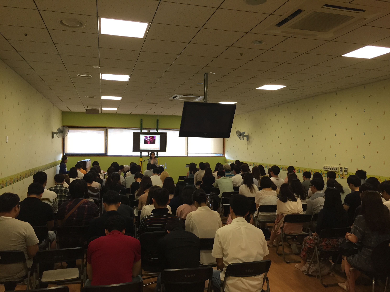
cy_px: 146
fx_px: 327
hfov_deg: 61.7
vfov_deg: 48.2
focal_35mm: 29
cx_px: 195
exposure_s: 1/30
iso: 100
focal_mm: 4.15
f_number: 2.2
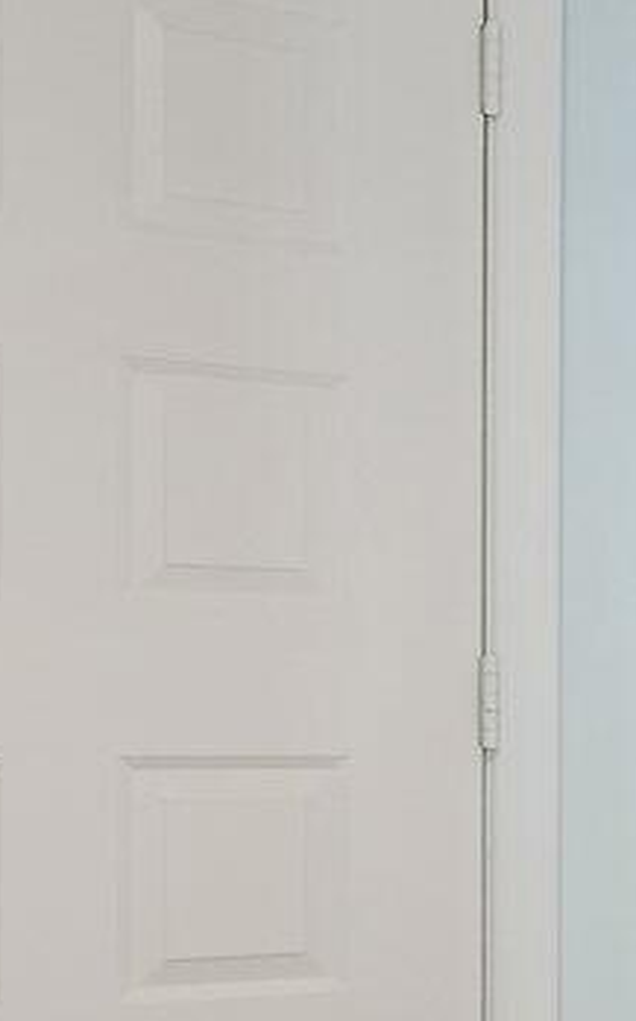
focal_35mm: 96
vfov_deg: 21.5
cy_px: 750
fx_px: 2667
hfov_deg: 9.7
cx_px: 2019
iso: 500
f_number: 10
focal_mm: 16
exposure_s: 1/4
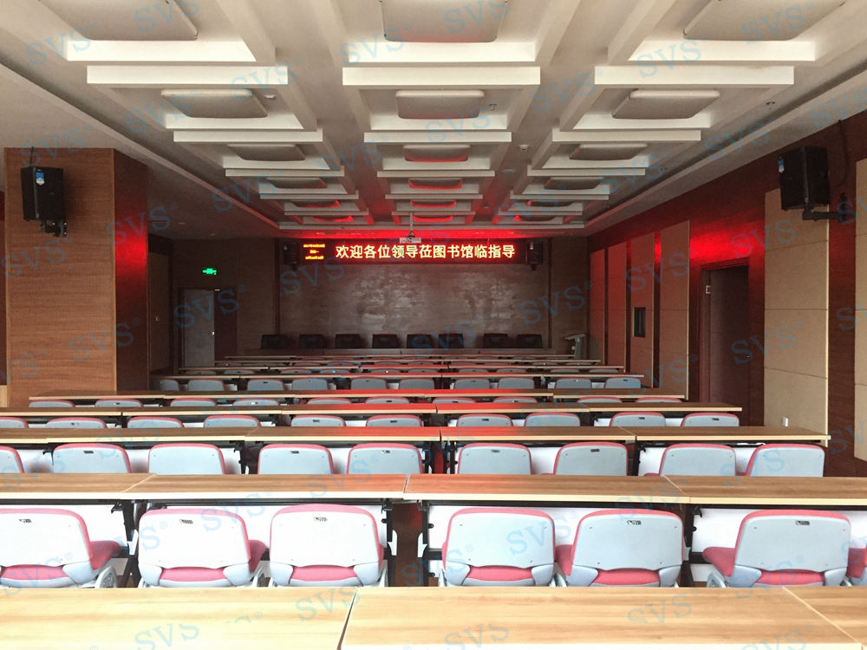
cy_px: 325
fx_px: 726
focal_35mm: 29
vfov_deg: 48.2
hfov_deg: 61.7
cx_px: 434
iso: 250
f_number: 2.2
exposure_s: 1/17
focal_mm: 4.15
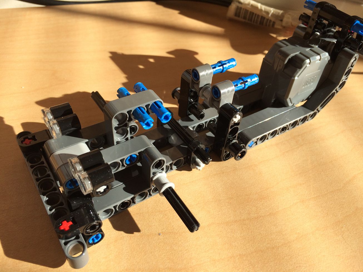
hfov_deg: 61.7
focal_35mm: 29
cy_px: 136
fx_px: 304
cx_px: 182
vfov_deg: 48.2
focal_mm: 4.15
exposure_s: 1/707
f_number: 2.2
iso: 32
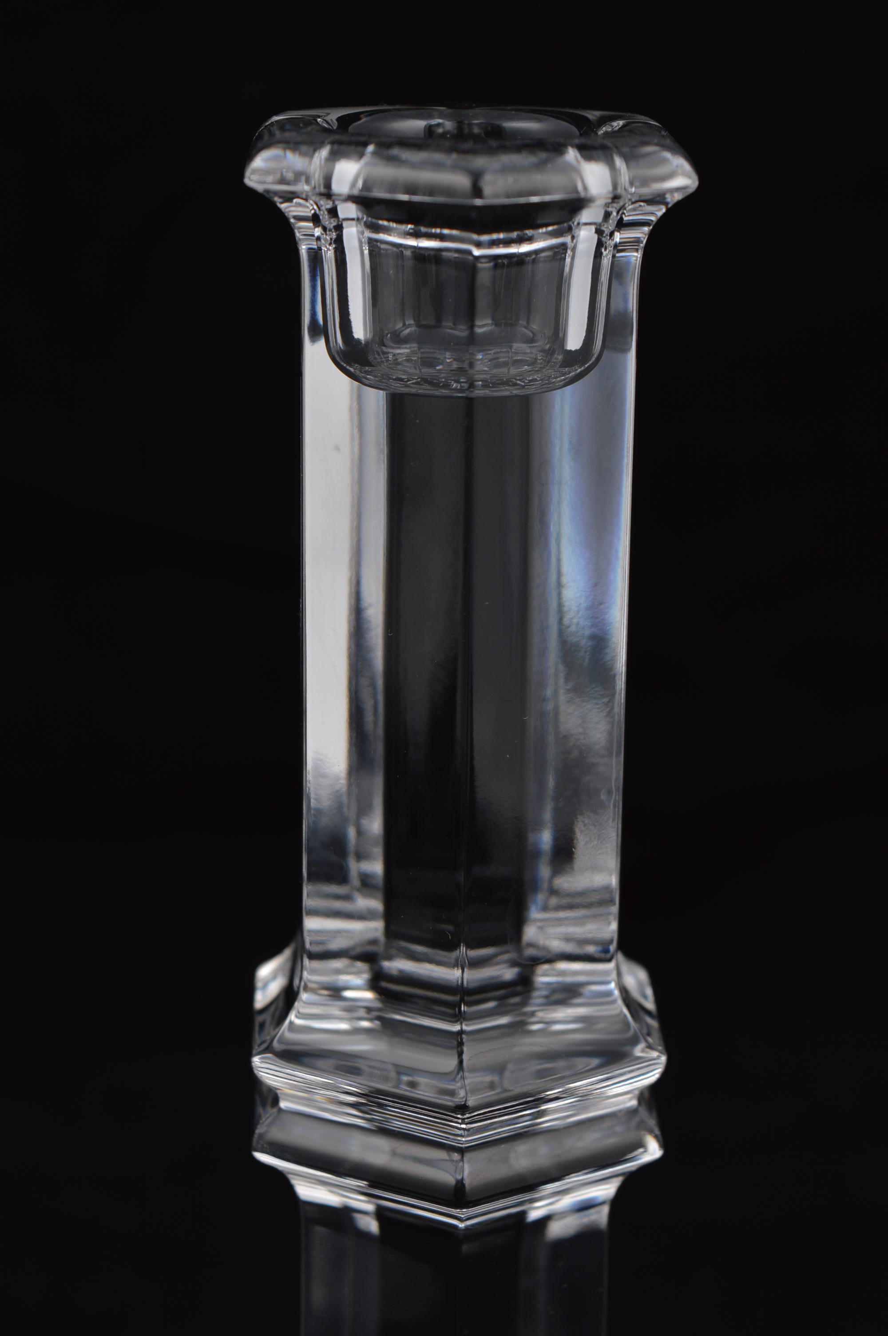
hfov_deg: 16.5
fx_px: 3058
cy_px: 668
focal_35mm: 82
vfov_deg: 24.6
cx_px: 444
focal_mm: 55
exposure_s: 1/100
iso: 100
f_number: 9
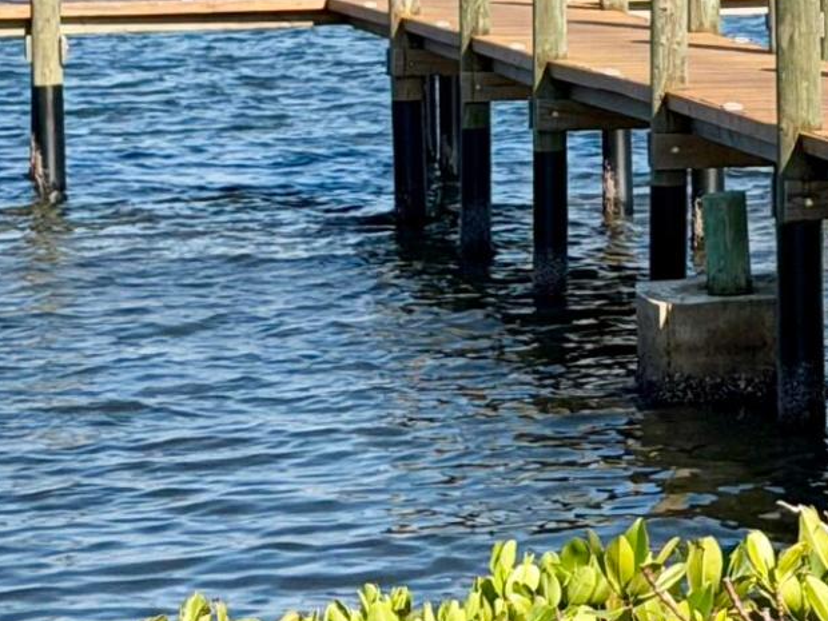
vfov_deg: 6.6
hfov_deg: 8.8
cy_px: -250
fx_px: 5334
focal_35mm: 223
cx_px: 1018
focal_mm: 6.76
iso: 64
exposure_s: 1/6536
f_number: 1.78
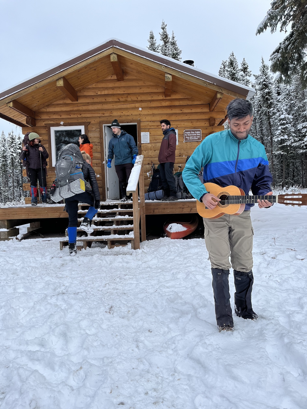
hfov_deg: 53.1
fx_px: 307
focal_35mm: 26
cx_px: 154
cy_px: 204
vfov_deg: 67.3
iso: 50
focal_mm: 5.1
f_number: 1.6
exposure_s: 1/1212
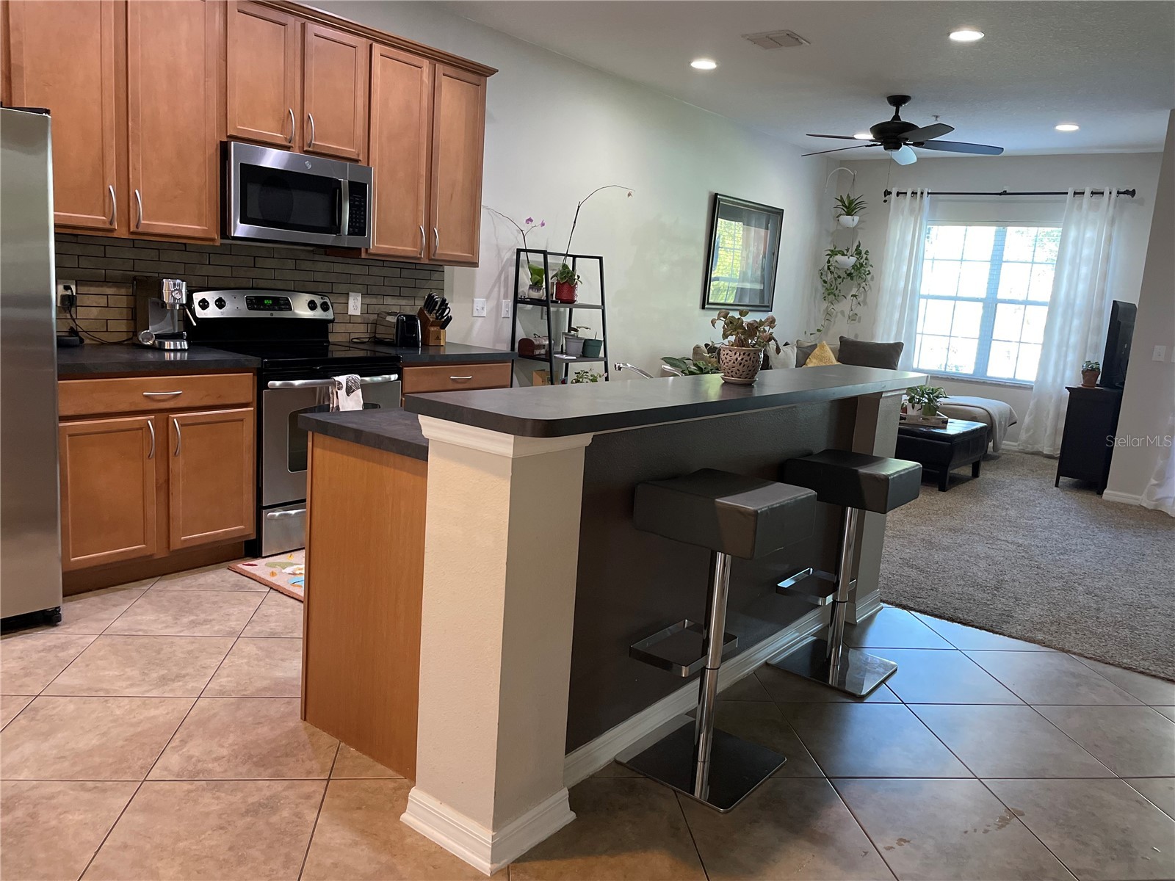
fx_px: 883
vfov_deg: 53.1
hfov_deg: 67.3
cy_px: 440
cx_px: 588
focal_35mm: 26
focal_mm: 4.2
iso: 400
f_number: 1.6
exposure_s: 1/60
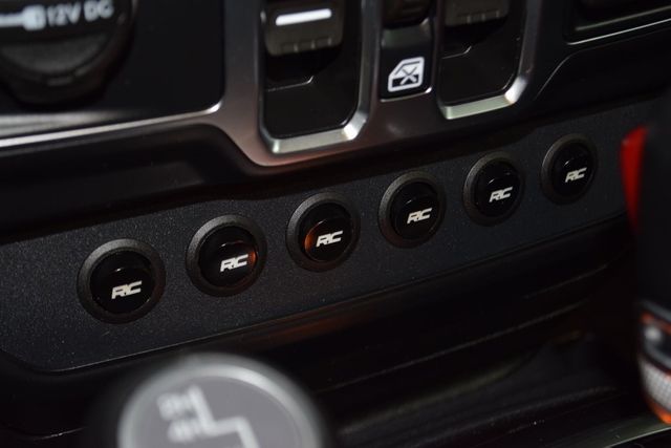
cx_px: 336
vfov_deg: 23.8
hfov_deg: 35.0
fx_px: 1063
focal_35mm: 57
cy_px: 224
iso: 900
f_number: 5
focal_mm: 38
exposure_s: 1/20
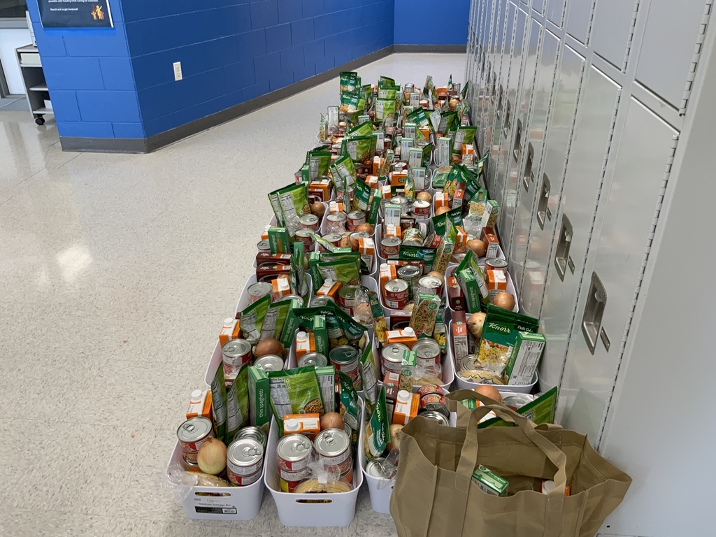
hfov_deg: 61.7
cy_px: 268
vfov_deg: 48.2
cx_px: 358
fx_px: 600
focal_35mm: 29
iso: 50
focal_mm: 3
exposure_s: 1/60
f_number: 1.8
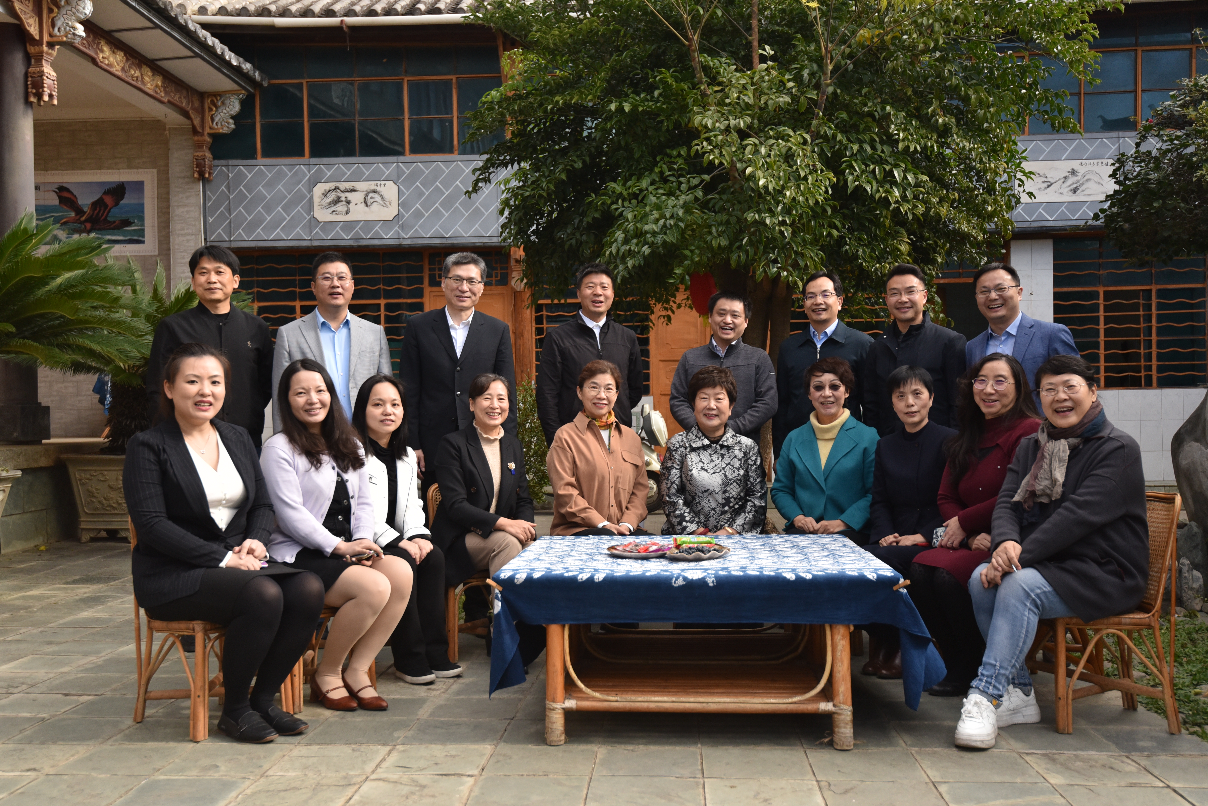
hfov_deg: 54.4
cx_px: 604
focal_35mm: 35
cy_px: 403
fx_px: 1175
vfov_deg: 37.9
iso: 640
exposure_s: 1/1600
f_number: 4
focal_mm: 35
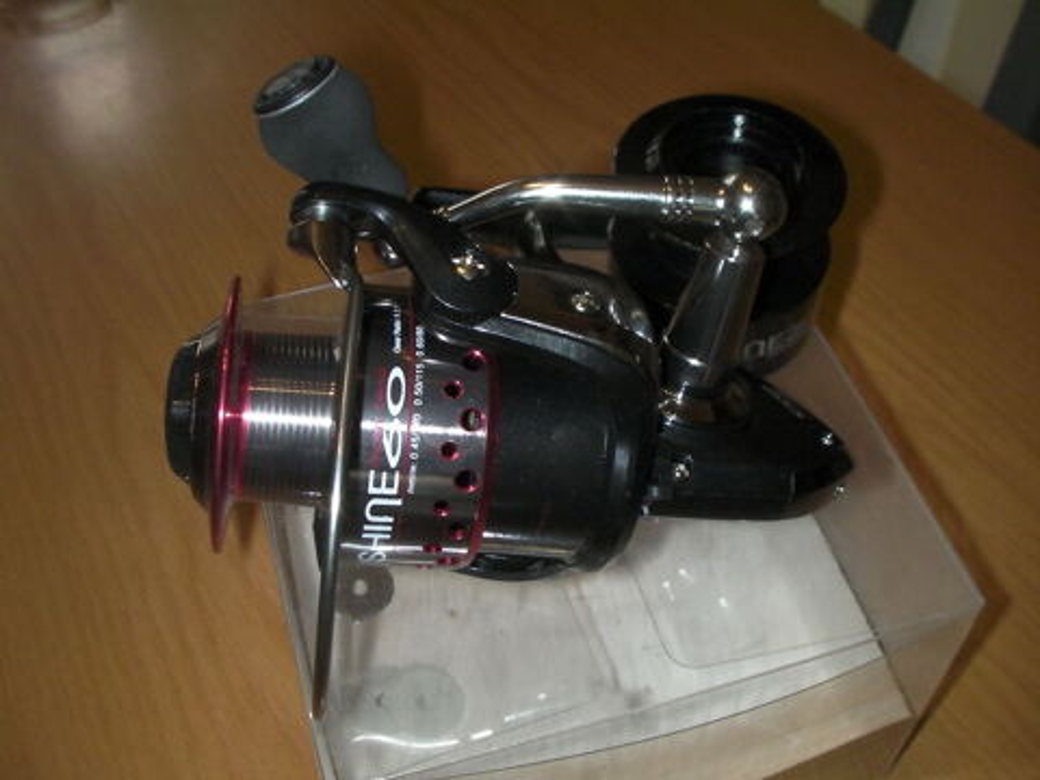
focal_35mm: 38
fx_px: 1142
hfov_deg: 49.0
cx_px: 520
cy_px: 390
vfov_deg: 37.7
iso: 200
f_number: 5.6
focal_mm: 6.3
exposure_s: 1/30
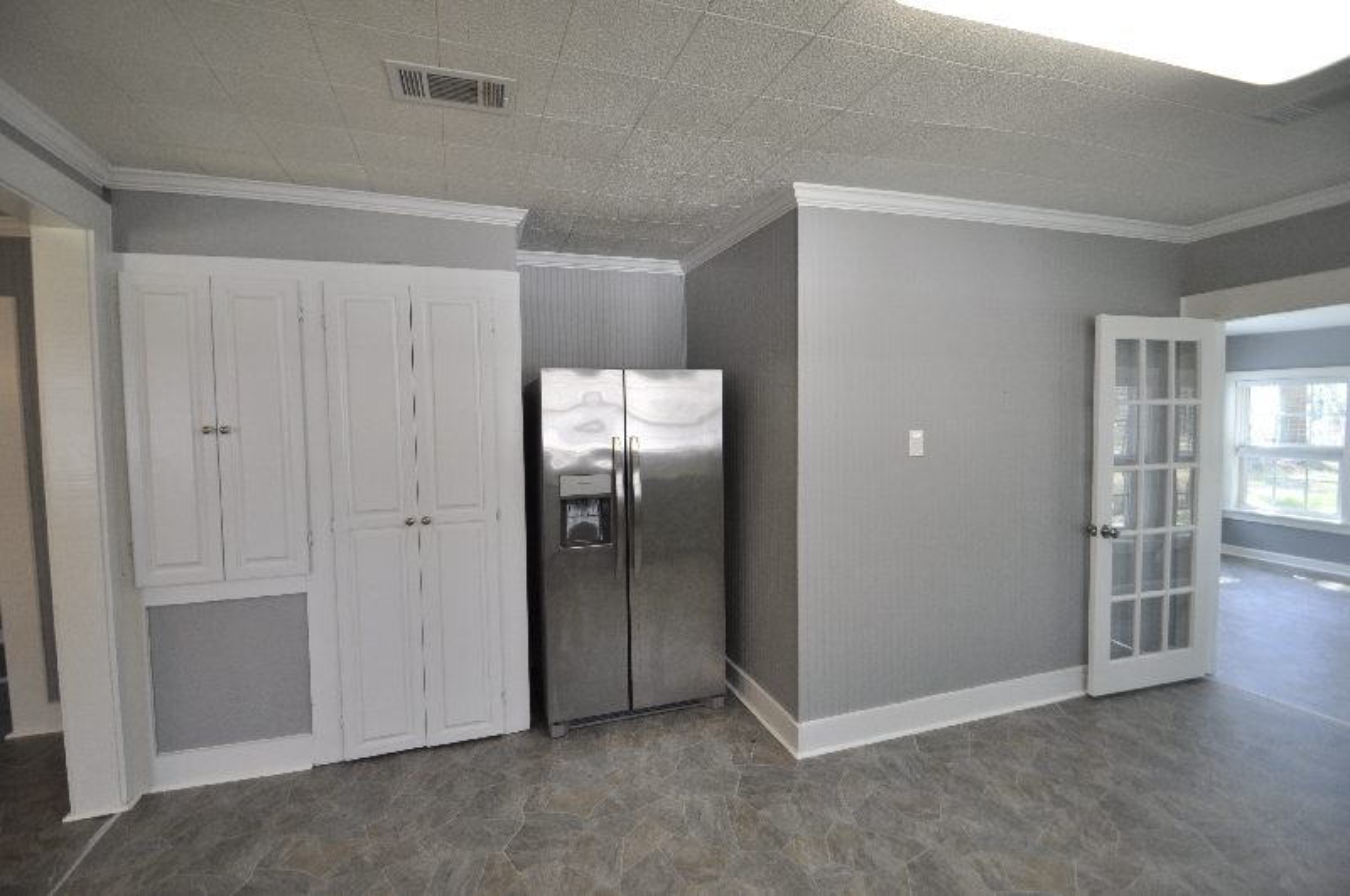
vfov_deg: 77.2
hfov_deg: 100.5
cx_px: 675
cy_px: 448
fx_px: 562
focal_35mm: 15
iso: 400
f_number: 4
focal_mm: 10
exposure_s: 1/60
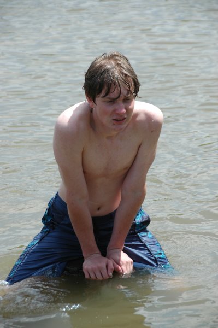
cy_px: 164
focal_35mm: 202
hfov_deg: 6.8
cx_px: 109
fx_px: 1842
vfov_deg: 10.2
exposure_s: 1/500
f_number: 5.6
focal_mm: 135
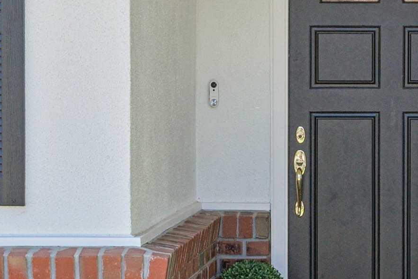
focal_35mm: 157
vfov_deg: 8.7
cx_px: 390
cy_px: 119
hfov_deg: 13.0
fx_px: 1822
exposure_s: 1/100
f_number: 9
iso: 400
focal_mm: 30
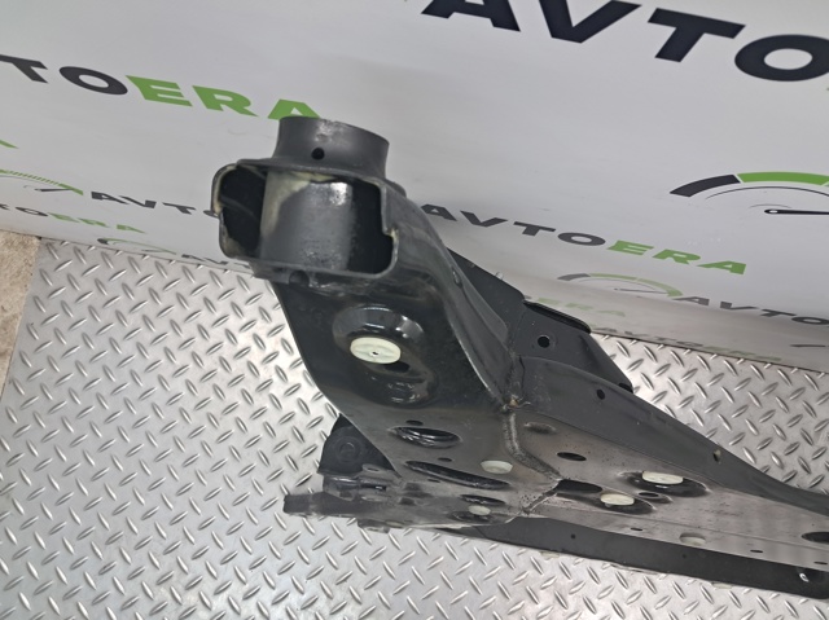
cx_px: 414
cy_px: 310
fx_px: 646
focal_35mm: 27
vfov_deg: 51.3
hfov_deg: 65.4
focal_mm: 4
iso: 125
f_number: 1.8
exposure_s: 1/50
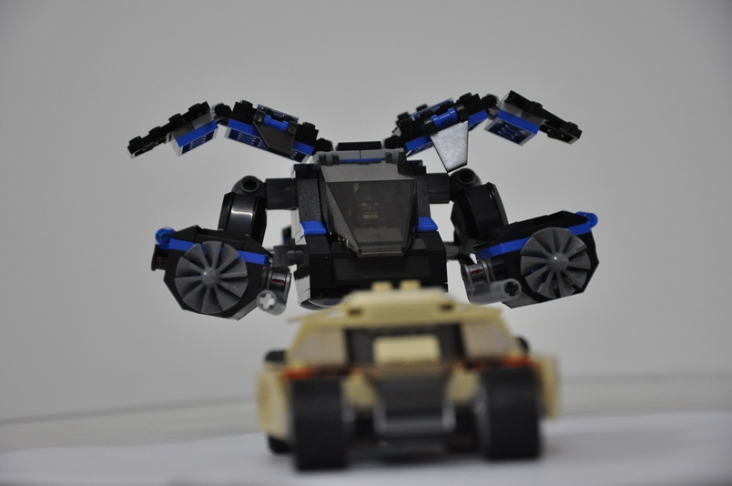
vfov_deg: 12.1
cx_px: 366
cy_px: 243
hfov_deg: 18.2
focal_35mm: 112
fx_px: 2285
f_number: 5.3
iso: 1400
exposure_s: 1/30
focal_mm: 75
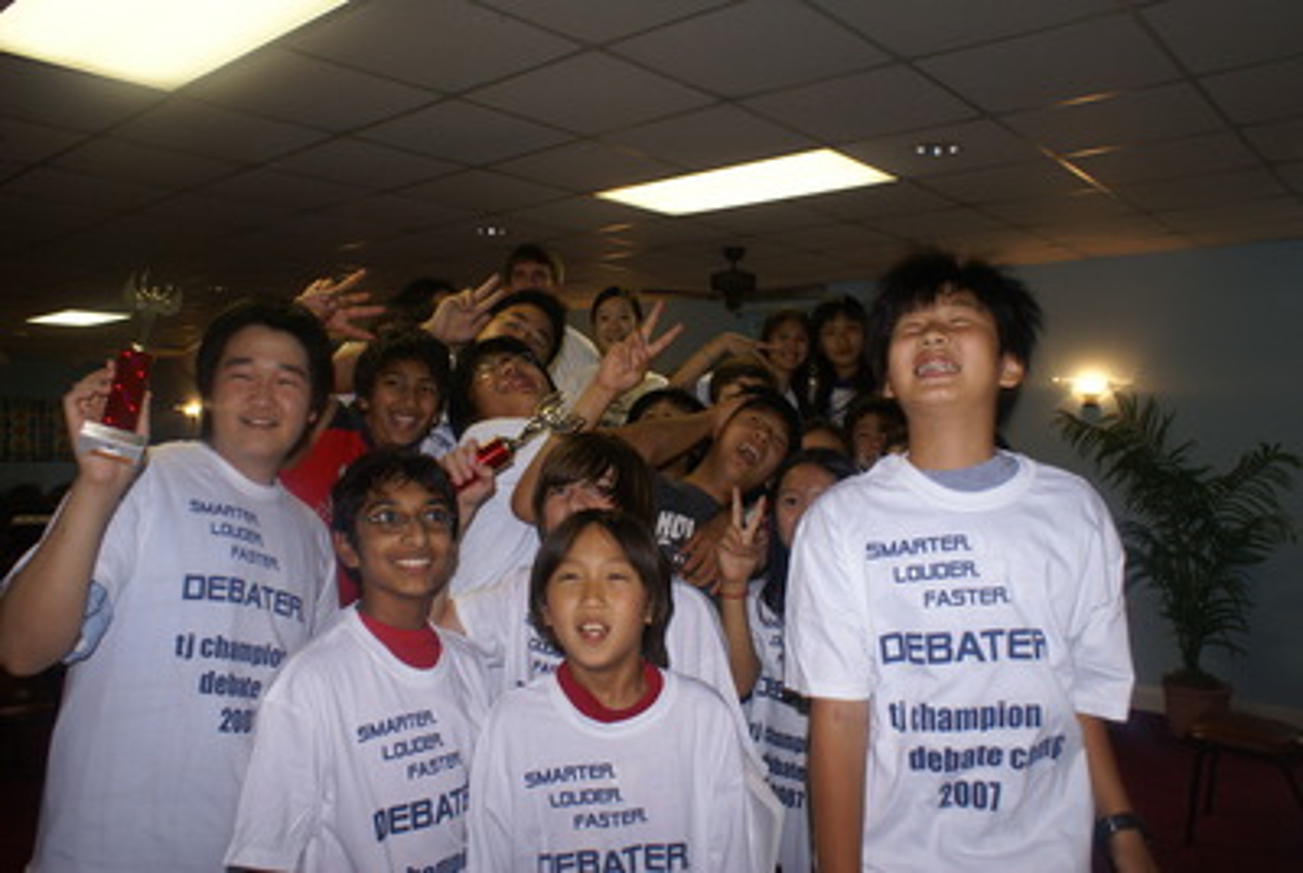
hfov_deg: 67.3
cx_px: 652
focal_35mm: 27
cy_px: 436
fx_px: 979
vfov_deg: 48.1
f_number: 5.6
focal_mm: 18
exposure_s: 1/60
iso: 400
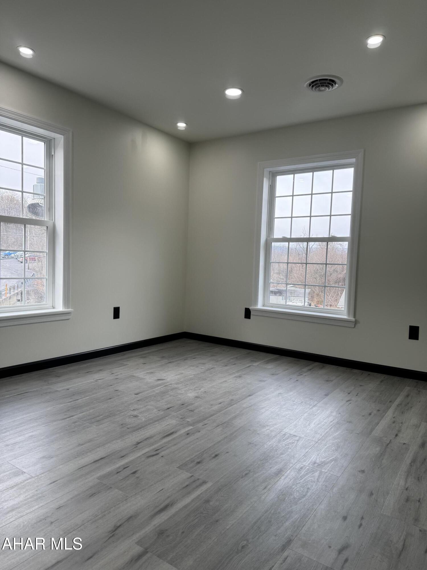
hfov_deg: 56.8
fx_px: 395
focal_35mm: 24
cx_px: 214
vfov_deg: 71.6
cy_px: 285
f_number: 1.78
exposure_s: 1/347
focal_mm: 6.76
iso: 80
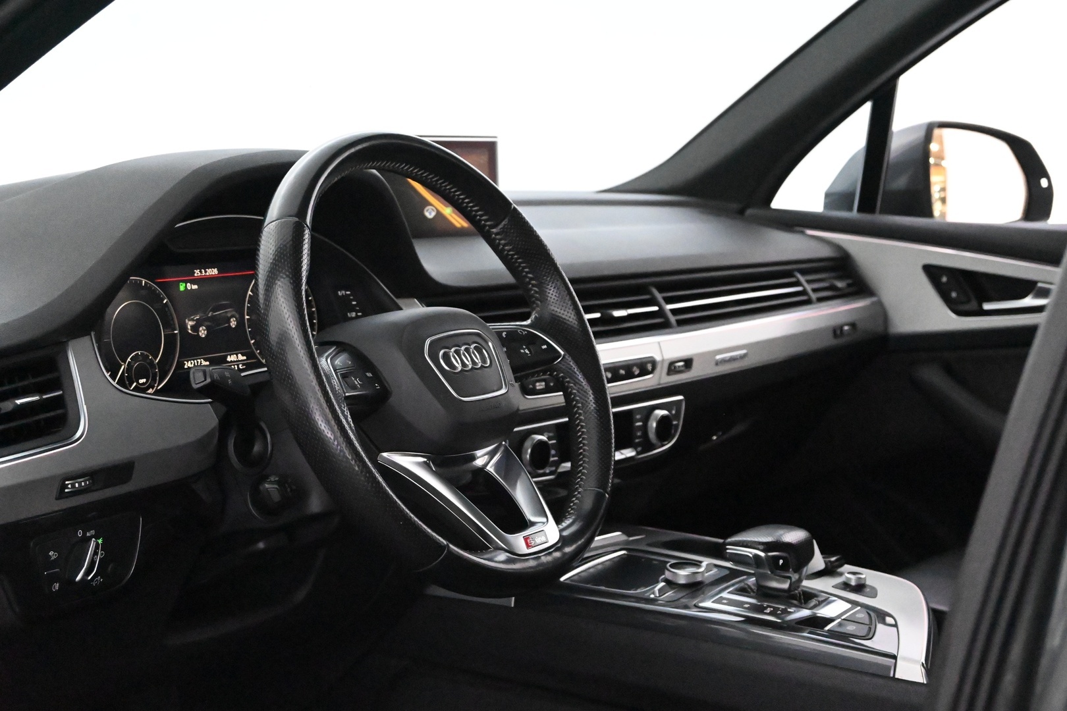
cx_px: 534
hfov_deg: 32.6
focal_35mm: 62
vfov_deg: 22.1
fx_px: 1823
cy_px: 356
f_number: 5.6
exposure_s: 1/60
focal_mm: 41
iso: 18000
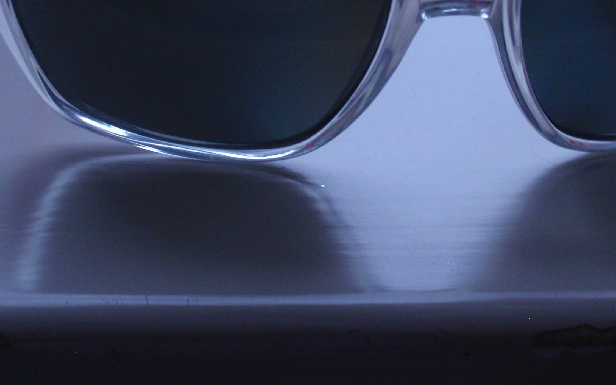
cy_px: 144
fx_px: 1259
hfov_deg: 27.5
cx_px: 282
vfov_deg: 17.4
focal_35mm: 75
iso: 200
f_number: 3.9
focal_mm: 7.25
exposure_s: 1/40
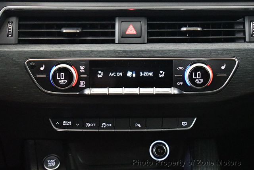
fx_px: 777
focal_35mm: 110
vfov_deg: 12.5
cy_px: 85
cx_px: 127
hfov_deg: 18.6
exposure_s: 1/60
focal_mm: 55
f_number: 5.6
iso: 11400
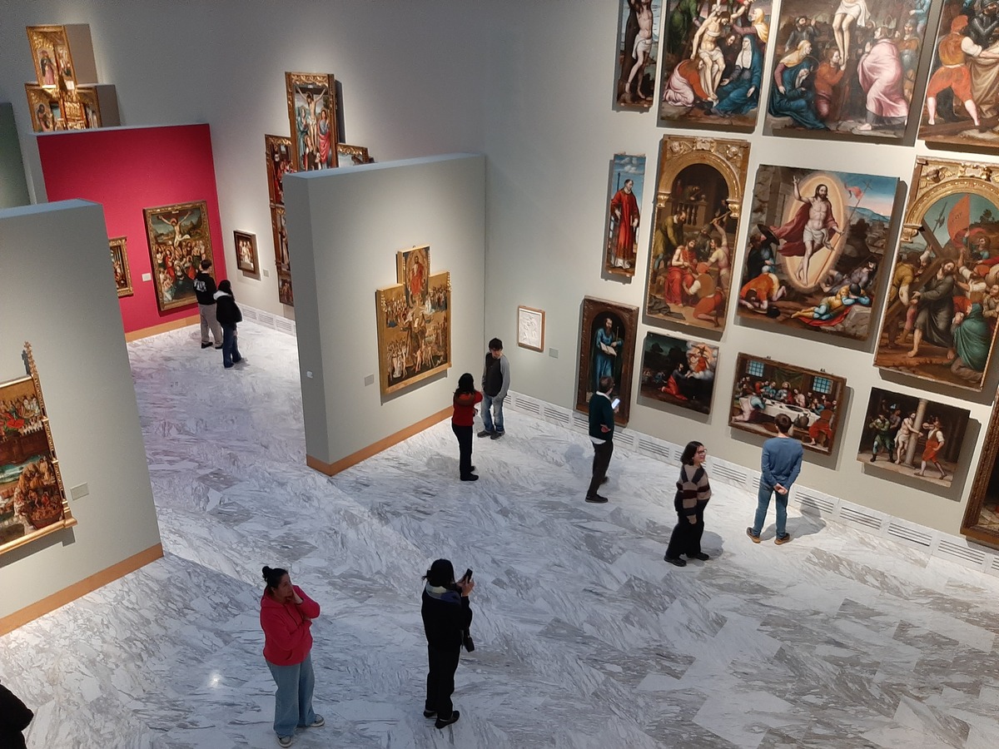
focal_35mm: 26
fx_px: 750
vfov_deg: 53.1
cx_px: 500
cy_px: 374
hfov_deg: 67.3
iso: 160
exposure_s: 1/25
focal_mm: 3.93
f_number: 1.7
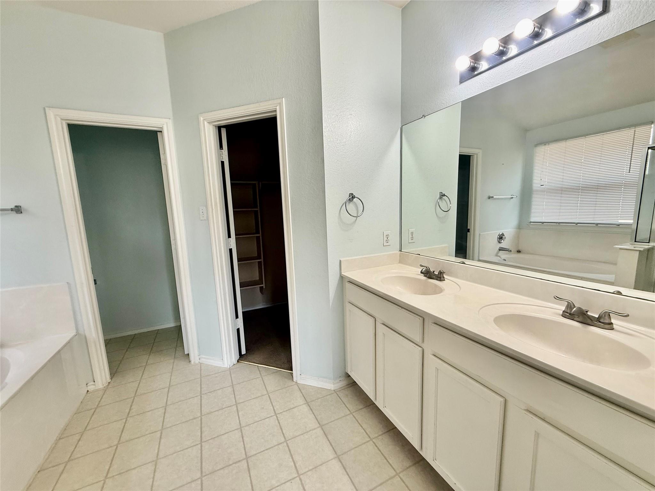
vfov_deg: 85.7
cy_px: 246
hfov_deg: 102.1
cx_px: 328
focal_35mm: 14
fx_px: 265
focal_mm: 2.22
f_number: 2.2
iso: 125
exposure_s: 1/120
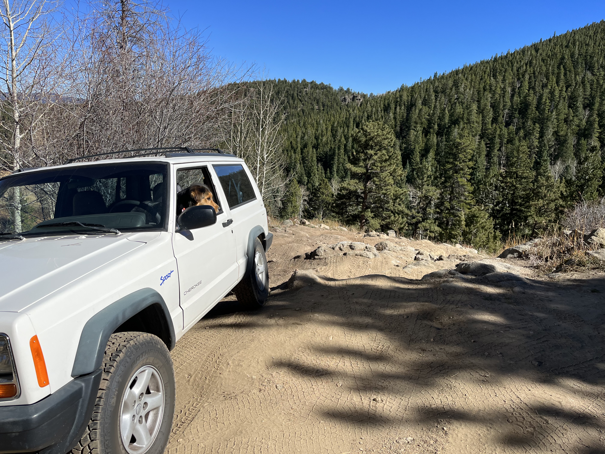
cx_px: 302
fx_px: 454
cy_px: 227
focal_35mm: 26
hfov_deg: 67.3
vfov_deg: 53.1
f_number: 1.6
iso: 50
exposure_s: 1/3745
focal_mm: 5.1
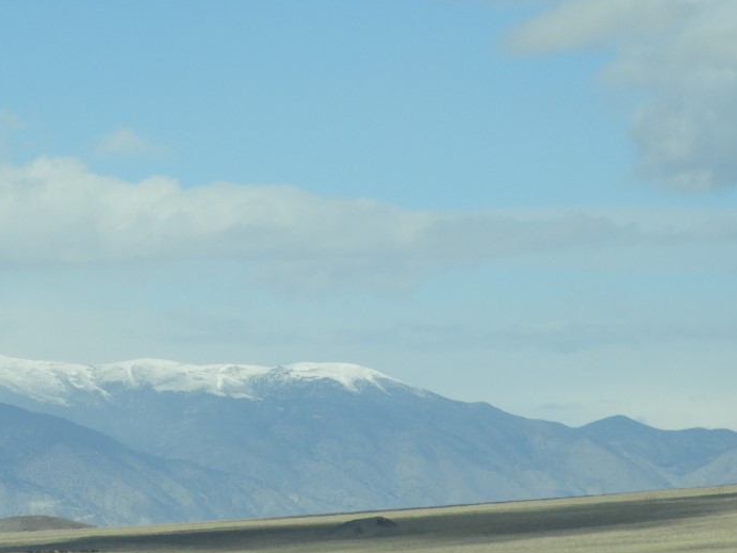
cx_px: 377
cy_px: 75
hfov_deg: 7.0
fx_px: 5983
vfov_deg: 5.3
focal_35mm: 281
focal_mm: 24.2
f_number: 5
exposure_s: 1/800
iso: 100
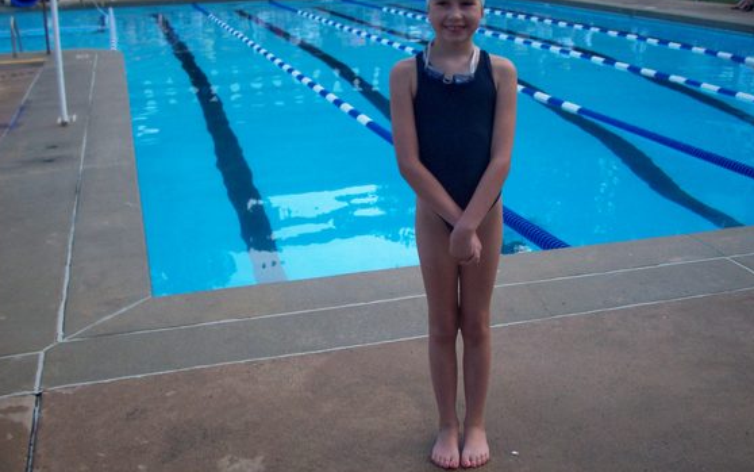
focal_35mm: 45
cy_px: 245
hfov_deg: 44.3
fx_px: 925
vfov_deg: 28.6
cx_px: 422
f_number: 2.8
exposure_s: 1/306
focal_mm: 6.2
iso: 80
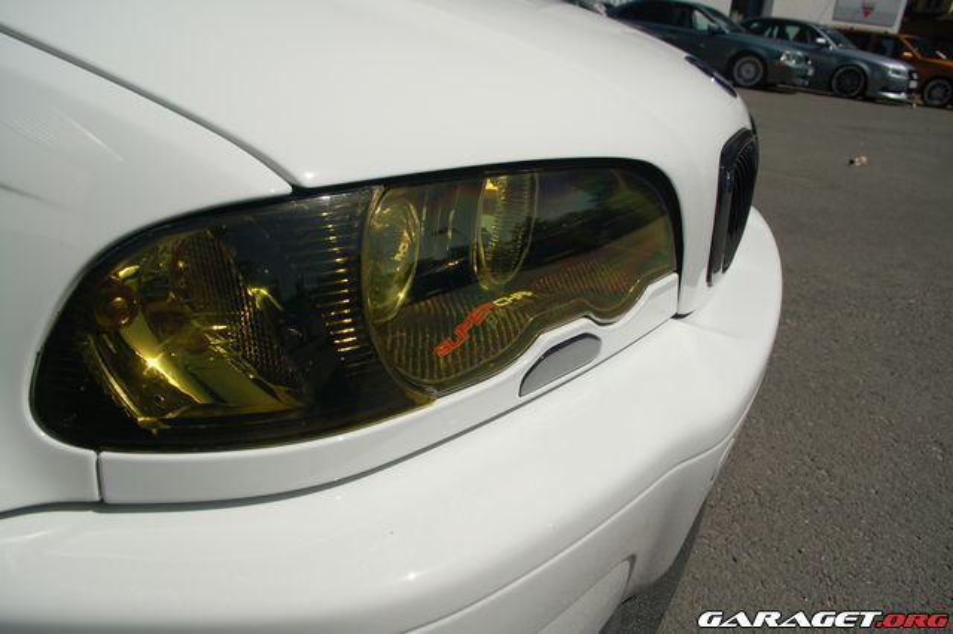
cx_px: 476
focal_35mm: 27
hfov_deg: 67.4
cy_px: 317
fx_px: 714
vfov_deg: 47.9
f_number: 8
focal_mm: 18
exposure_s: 1/250
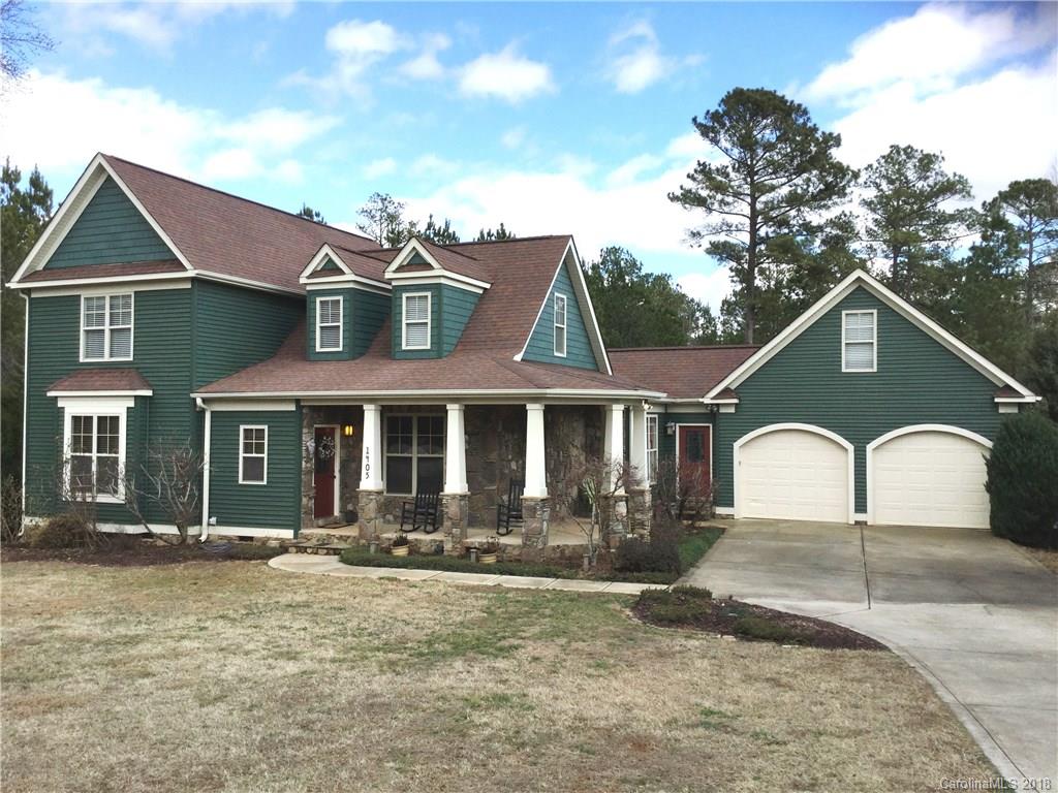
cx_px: 529
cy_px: 396
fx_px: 947
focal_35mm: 31
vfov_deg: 45.4
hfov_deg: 58.4
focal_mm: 3.3
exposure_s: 1/1031
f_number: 2.4
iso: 25
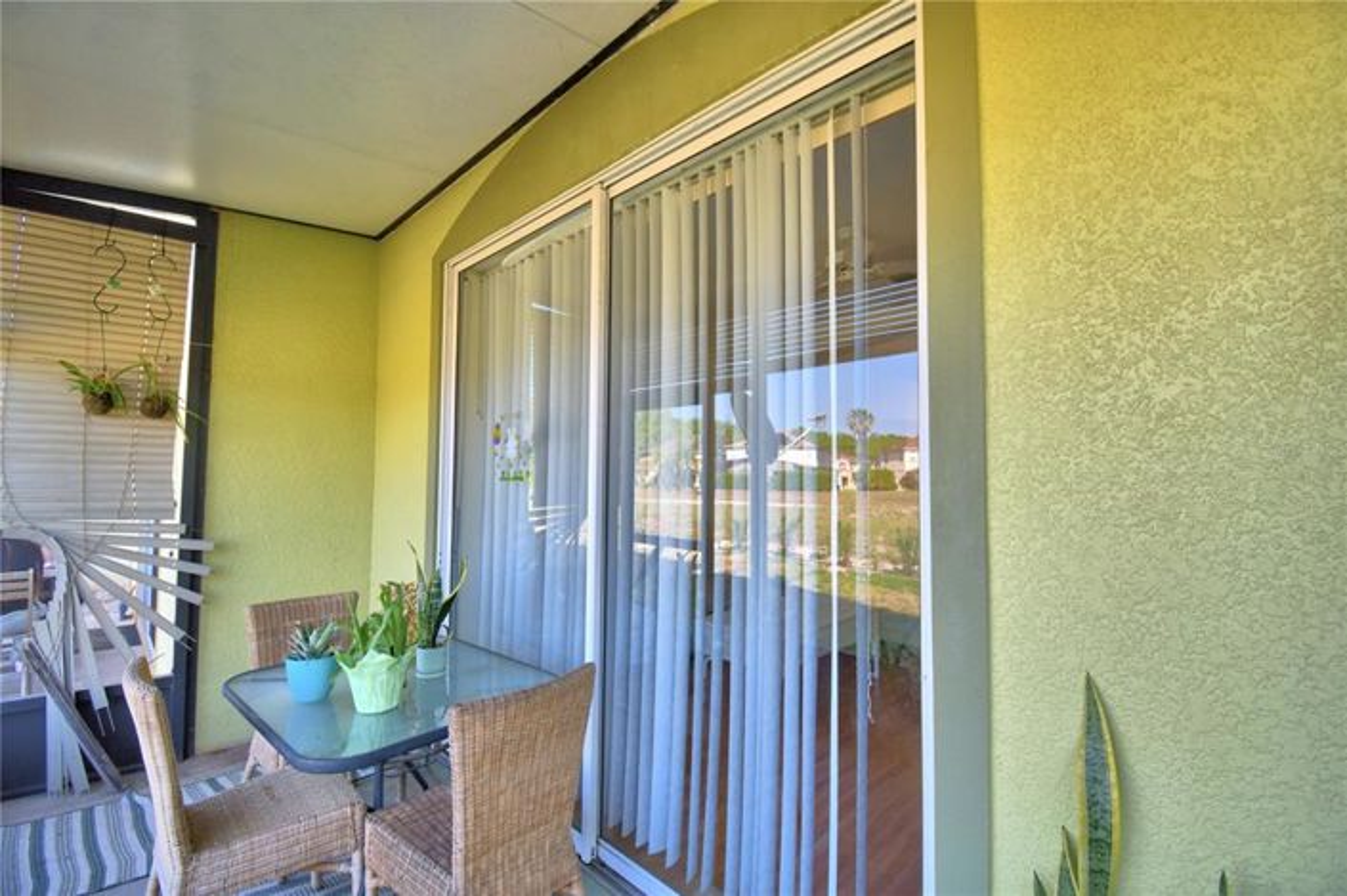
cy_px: 448
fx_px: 561
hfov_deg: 100.4
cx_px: 674
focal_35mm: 15
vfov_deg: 77.2
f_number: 4.5
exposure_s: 1/125
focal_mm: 10
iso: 280
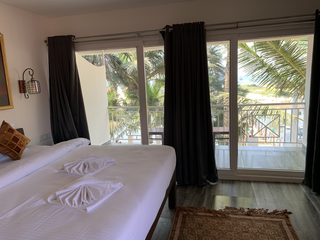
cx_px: 160
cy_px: 120
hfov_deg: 67.3
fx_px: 240
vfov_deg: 53.1
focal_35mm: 26
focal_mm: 4.25
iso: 25
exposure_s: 1/122
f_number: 1.8
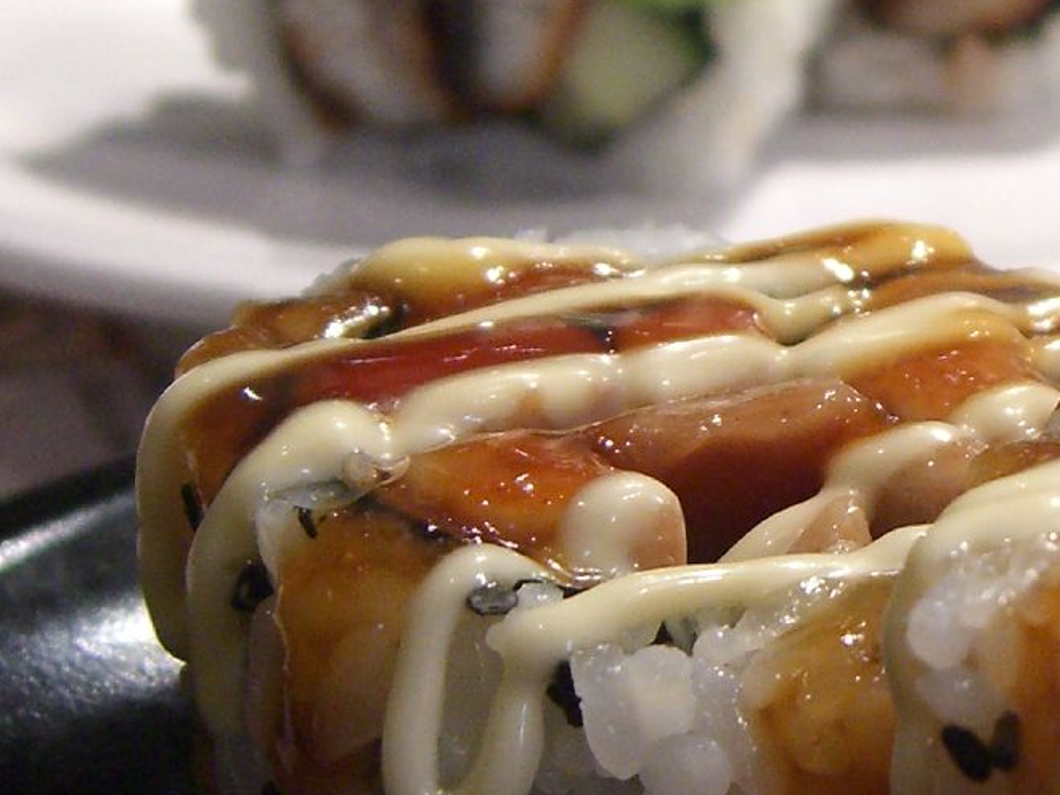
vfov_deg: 12.6
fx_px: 3613
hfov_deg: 16.4
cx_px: 1002
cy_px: 453
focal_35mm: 118
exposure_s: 1/50
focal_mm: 7.9
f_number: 2.8
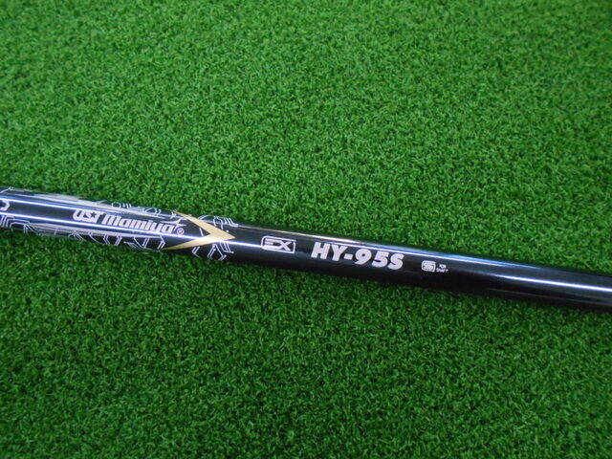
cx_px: 306
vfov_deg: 53.1
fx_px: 460
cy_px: 230
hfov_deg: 67.3
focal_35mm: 26
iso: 800
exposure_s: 1/100
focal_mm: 4.6
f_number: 3.2
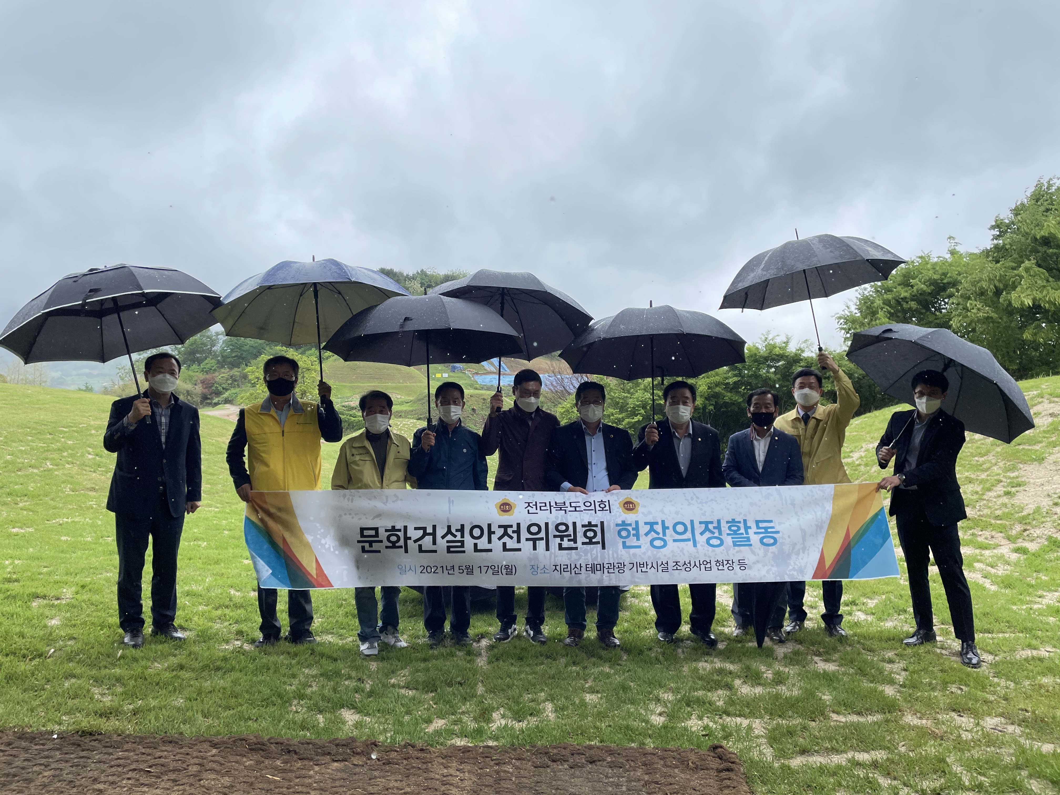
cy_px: 398
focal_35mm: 26
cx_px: 530
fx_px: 796
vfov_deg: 53.1
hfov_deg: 67.3
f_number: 1.6
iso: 32
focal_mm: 4.2
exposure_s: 1/875
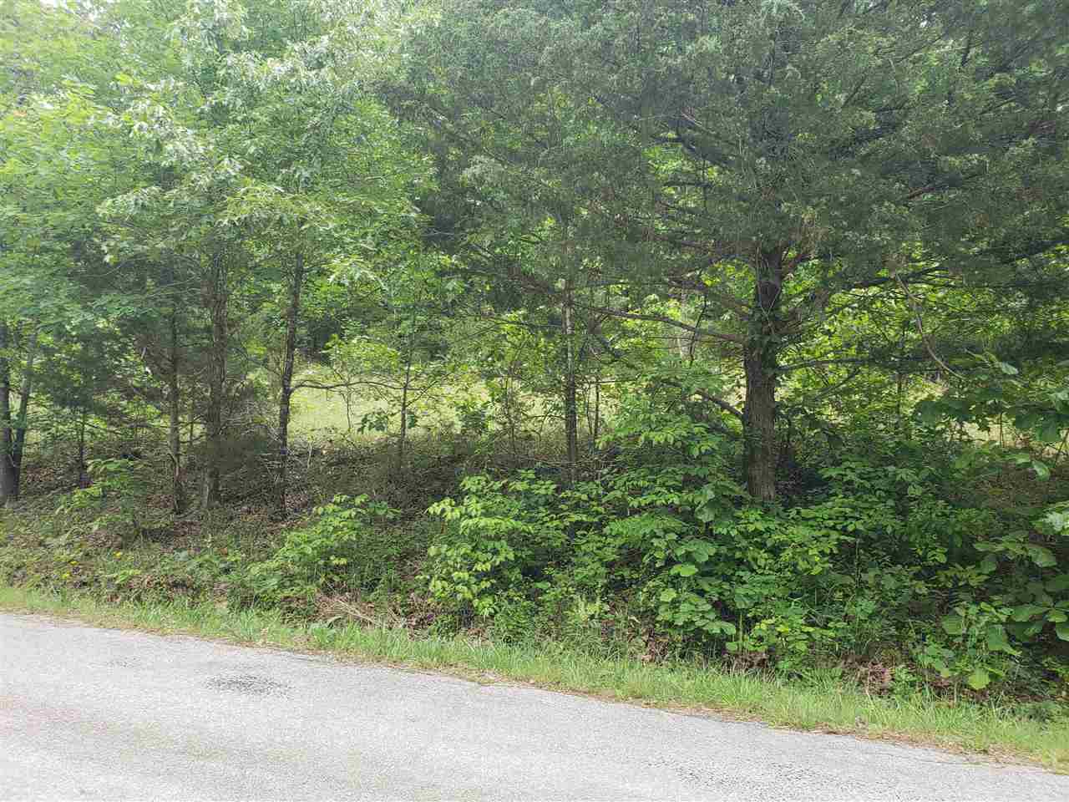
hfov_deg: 67.3
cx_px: 534
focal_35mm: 26
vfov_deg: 53.1
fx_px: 803
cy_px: 401
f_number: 2.4
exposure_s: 1/155
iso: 50
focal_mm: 4.3
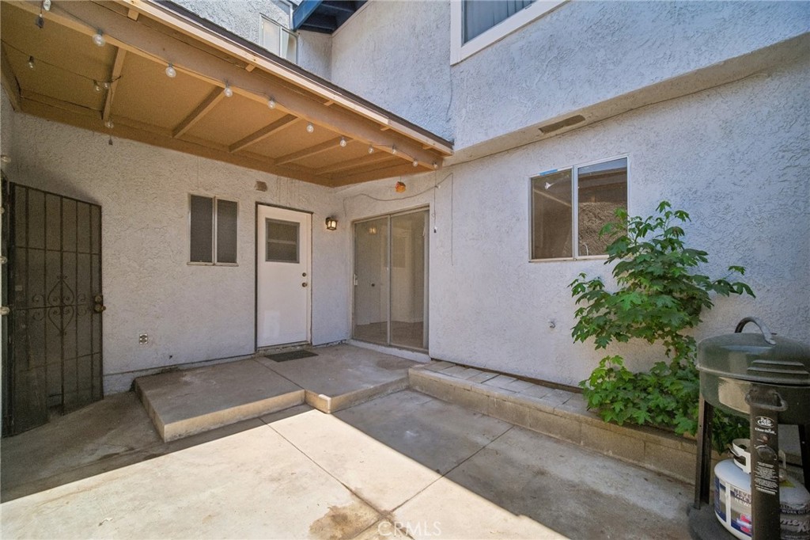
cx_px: 405
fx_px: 315
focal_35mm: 14
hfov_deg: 104.3
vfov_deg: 81.2
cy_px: 270
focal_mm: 9
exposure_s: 1/420
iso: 320
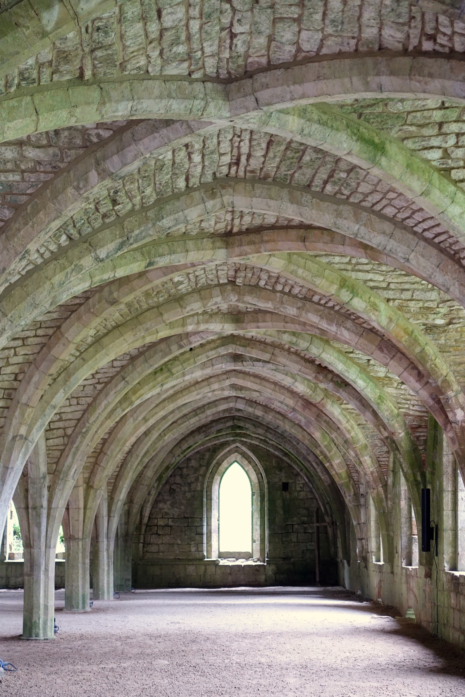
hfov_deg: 22.6
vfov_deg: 33.4
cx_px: 232
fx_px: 1162
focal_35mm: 60
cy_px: 348
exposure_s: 1/80
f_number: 2.8
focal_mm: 22.18
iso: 800
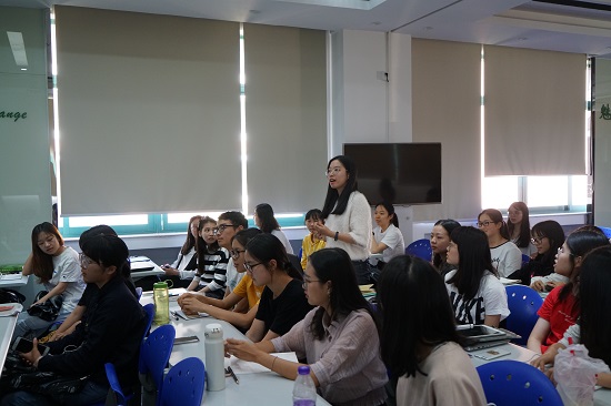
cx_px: 306
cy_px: 203
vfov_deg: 38.8
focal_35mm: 34
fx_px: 577
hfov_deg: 55.8
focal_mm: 34
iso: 2500
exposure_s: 1/160
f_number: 4
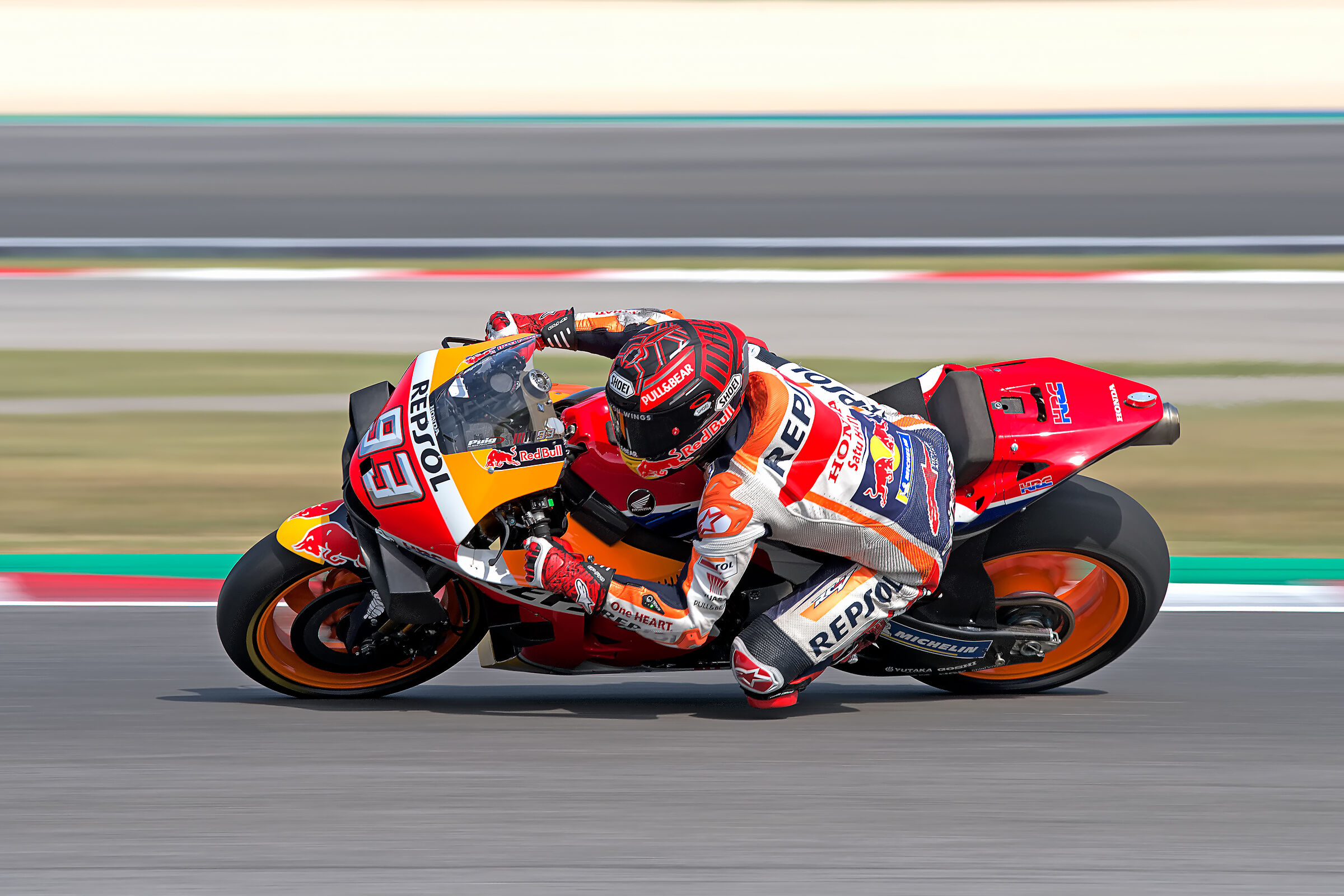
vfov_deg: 3.5
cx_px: 672
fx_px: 14559
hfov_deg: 5.3
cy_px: 448
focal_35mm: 390
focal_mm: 390
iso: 160
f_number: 11
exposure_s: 1/200
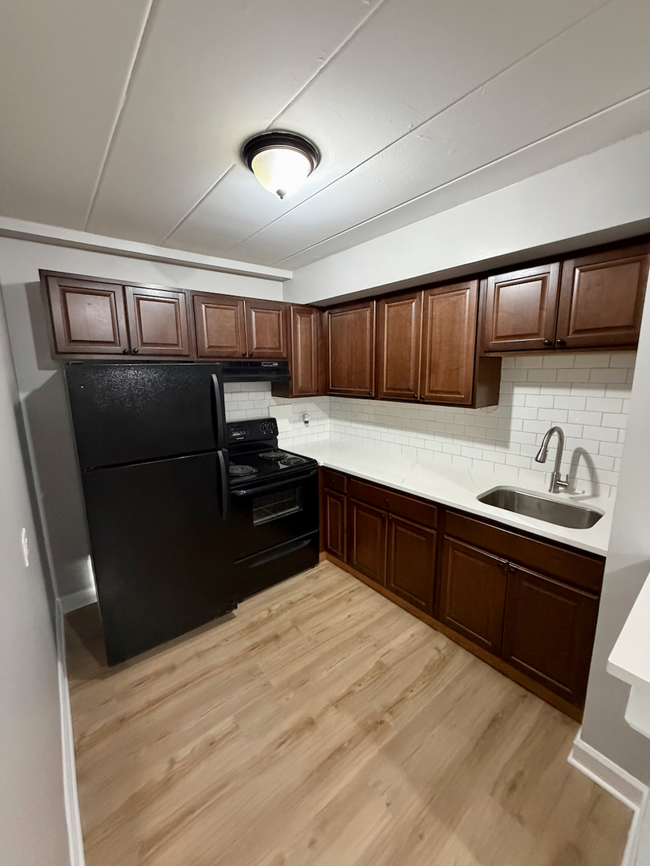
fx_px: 351
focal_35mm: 14
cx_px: 325
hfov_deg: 85.7
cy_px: 433
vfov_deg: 102.1
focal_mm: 2.22
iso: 640
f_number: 2.2
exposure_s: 1/60
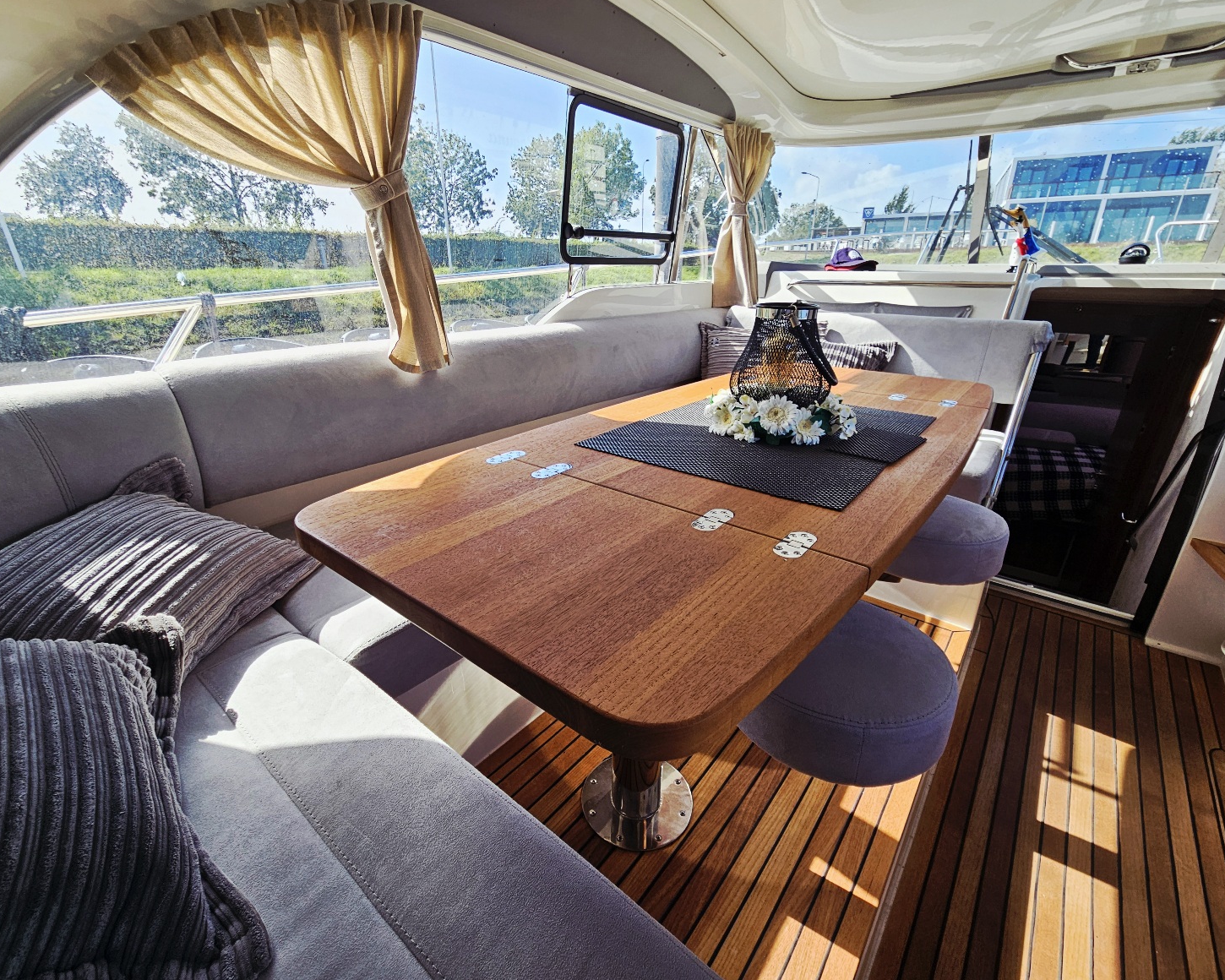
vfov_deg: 88.0
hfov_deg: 100.7
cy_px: 500
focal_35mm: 14
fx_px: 508
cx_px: 601
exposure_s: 1/588
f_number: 2.2
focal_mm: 2.2
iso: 50
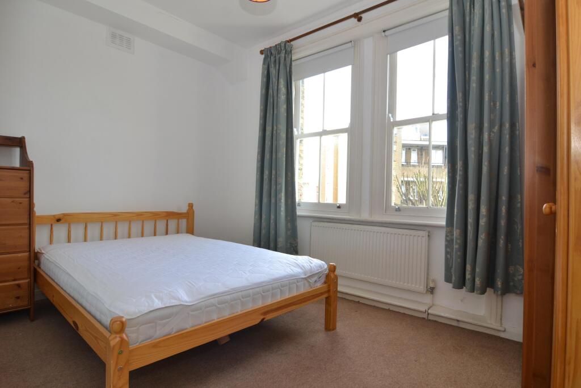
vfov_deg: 67.4
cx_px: 290
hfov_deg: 90.0
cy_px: 194
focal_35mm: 18
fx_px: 291
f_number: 5.6
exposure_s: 1/80
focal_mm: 12
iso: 400
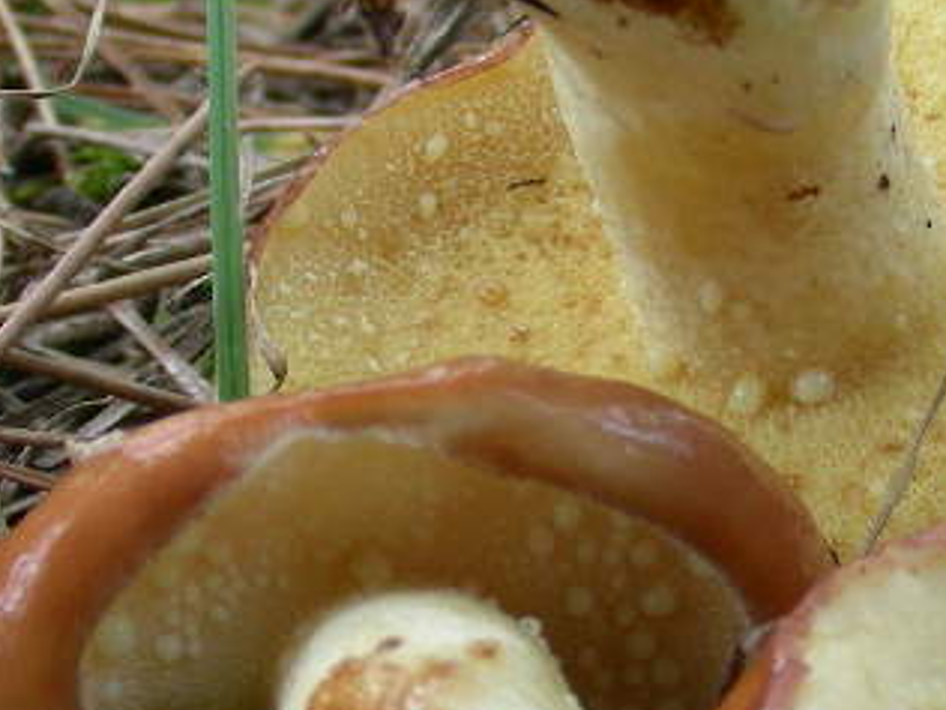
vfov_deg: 12.0
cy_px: 443
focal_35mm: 123
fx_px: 3361
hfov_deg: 15.7
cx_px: 937
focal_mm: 6.3
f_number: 3.5
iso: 50
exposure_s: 1/51.2
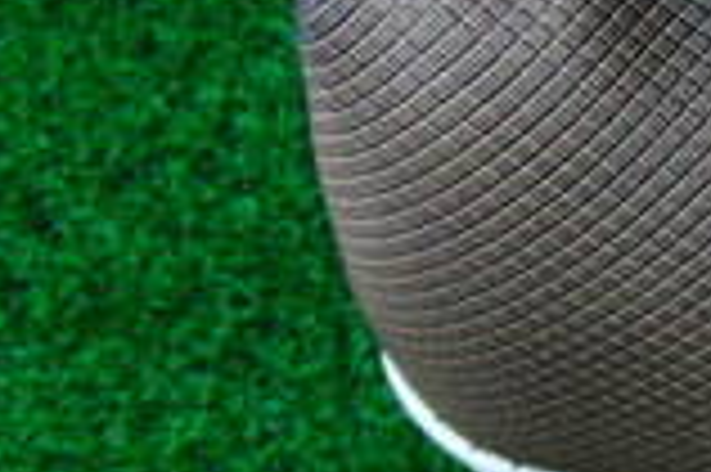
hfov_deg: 11.9
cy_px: 400
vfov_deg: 8.8
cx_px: 1359
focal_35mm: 156
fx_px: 3078
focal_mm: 6.42
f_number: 3.6
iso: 400
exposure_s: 1/50
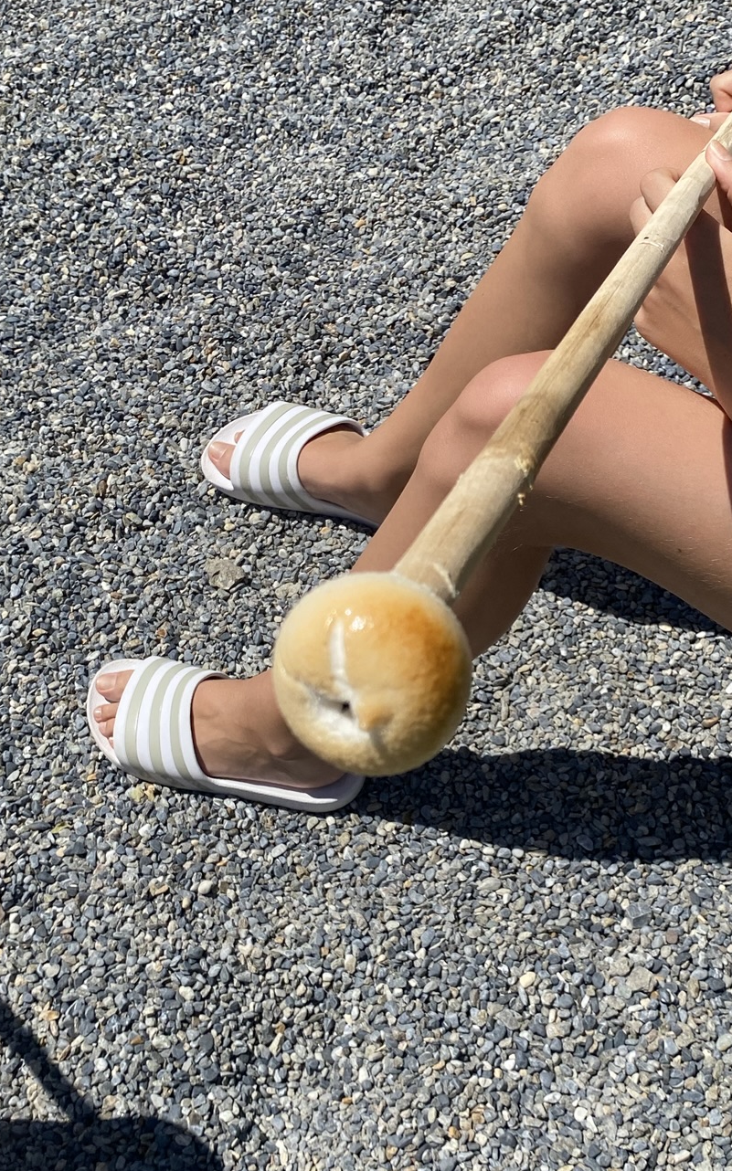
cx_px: 401
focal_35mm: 43
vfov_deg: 46.1
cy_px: 662
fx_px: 1373
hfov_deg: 29.8
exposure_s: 1/3846
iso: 32
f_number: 1.8
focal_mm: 4.25
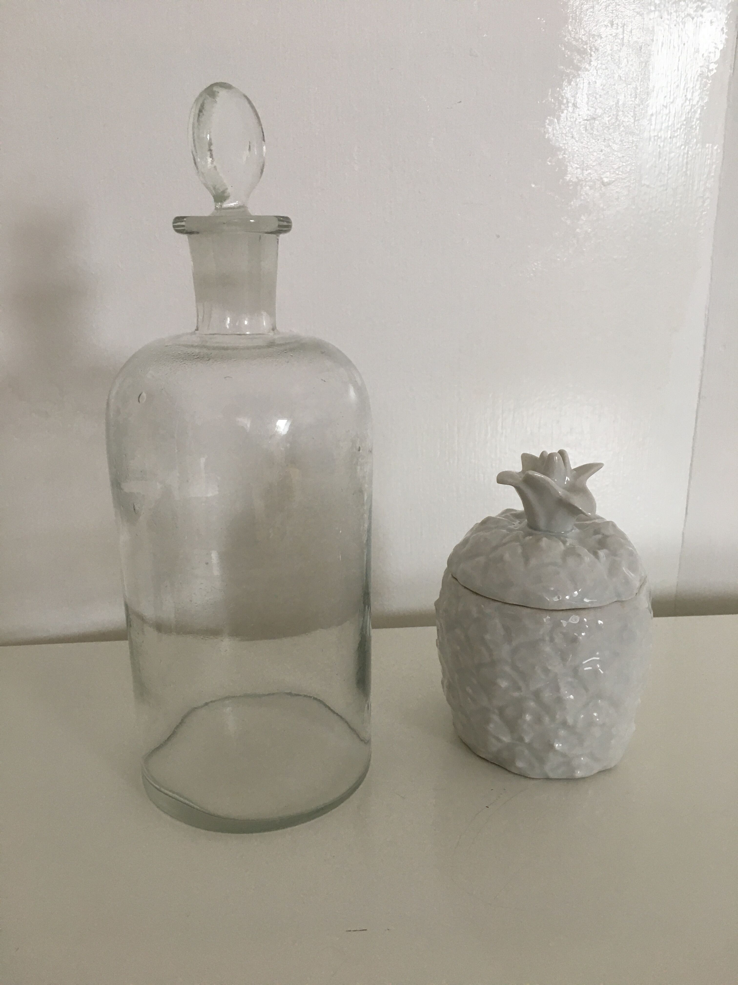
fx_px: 824
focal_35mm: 29
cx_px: 369
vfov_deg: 61.7
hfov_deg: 48.2
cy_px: 492
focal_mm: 4.15
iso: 100
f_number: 2.2
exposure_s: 1/33
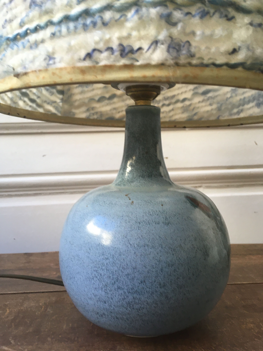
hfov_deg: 48.2
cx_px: 132
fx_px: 294
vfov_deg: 61.7
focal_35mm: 29
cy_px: 176
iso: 40
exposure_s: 1/33
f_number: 2.2
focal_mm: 4.15
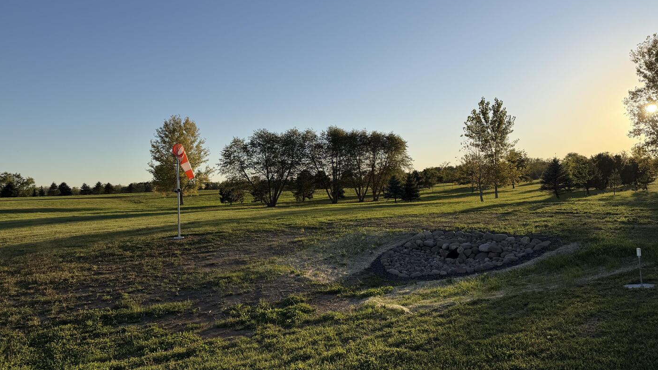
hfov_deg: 69.9
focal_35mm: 27
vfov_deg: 42.8
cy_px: 172
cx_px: 338
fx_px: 471
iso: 80
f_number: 1.78
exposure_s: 1/4405
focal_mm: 6.76
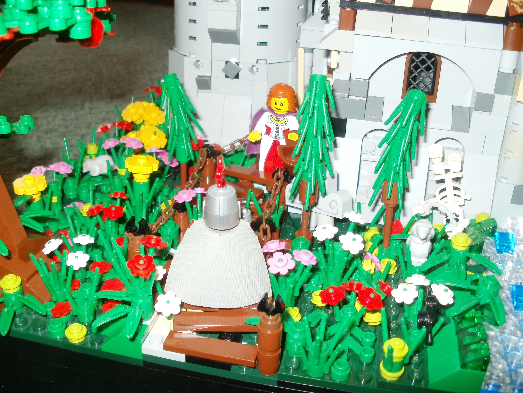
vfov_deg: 39.7
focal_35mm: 36
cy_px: 196
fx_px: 544
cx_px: 262
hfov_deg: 51.4
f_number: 3.5
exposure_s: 1/30
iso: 125
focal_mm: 6.3
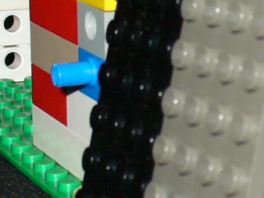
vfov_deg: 8.5
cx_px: 333
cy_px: 65
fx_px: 1336
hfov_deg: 11.0
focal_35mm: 175
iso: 100
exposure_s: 1/60
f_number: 2.8
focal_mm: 6.1
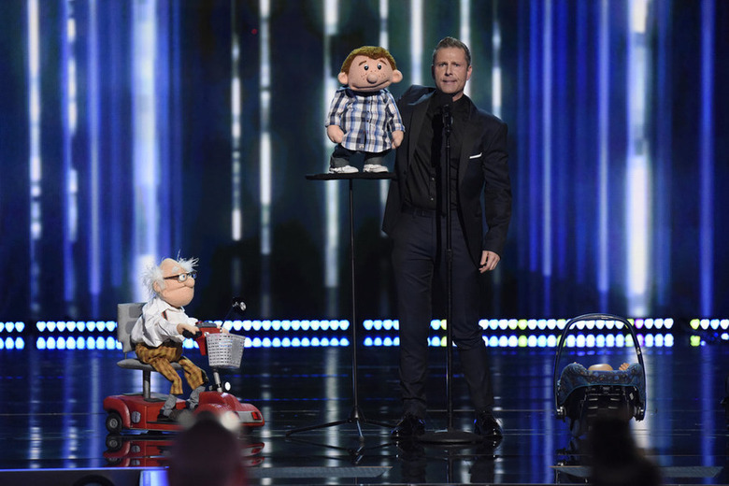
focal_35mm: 300
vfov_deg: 4.6
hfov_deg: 6.9
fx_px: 6075
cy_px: 243
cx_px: 364
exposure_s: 1/400
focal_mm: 300
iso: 5000
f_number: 4
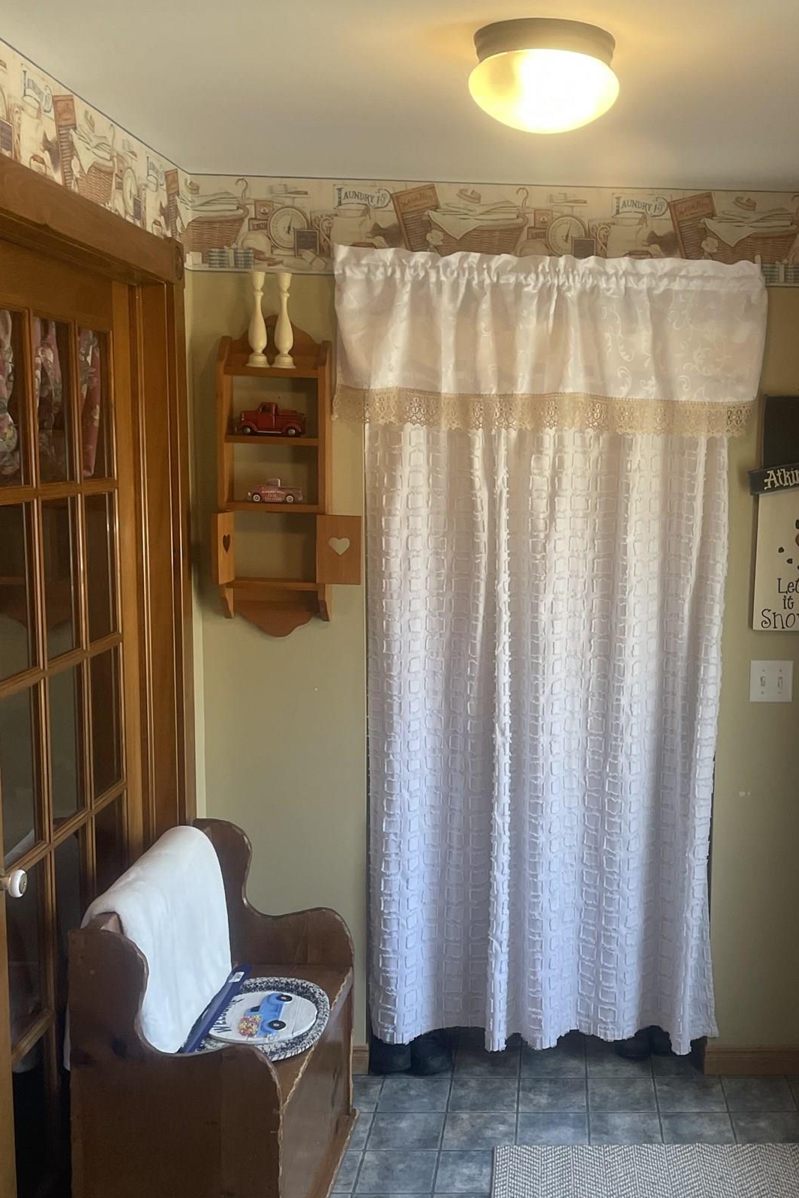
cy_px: 642
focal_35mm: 39
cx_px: 578
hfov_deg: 33.7
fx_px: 1299
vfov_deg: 49.5
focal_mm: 4.2
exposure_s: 1/120
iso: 125
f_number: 1.6
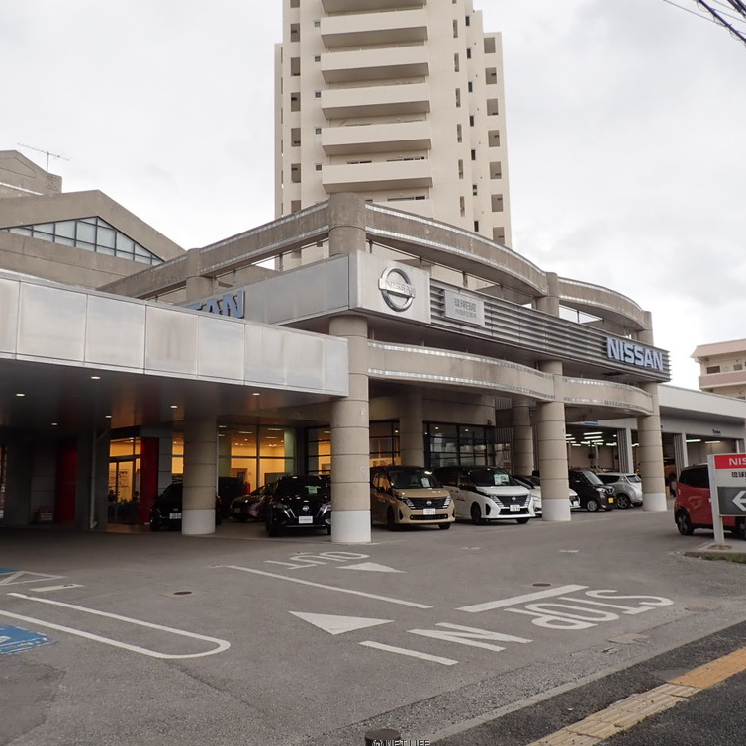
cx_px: 401
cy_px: 370
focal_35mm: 30
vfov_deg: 54.0
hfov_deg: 54.0
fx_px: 731
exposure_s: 1/160
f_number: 2.8
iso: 100
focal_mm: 4.5
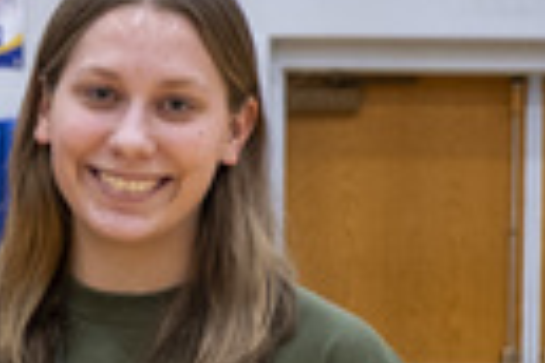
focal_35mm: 341
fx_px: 5162
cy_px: 863
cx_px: -46
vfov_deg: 4.0
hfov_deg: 6.0
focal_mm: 43
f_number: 5
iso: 2000
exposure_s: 1/125
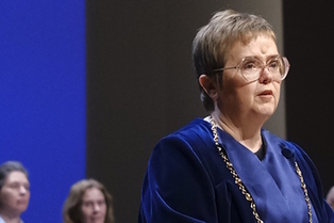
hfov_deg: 9.2
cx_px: 244
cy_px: 79
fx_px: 2068
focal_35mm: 223
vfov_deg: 6.2
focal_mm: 33
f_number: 2
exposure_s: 1/250
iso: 1600
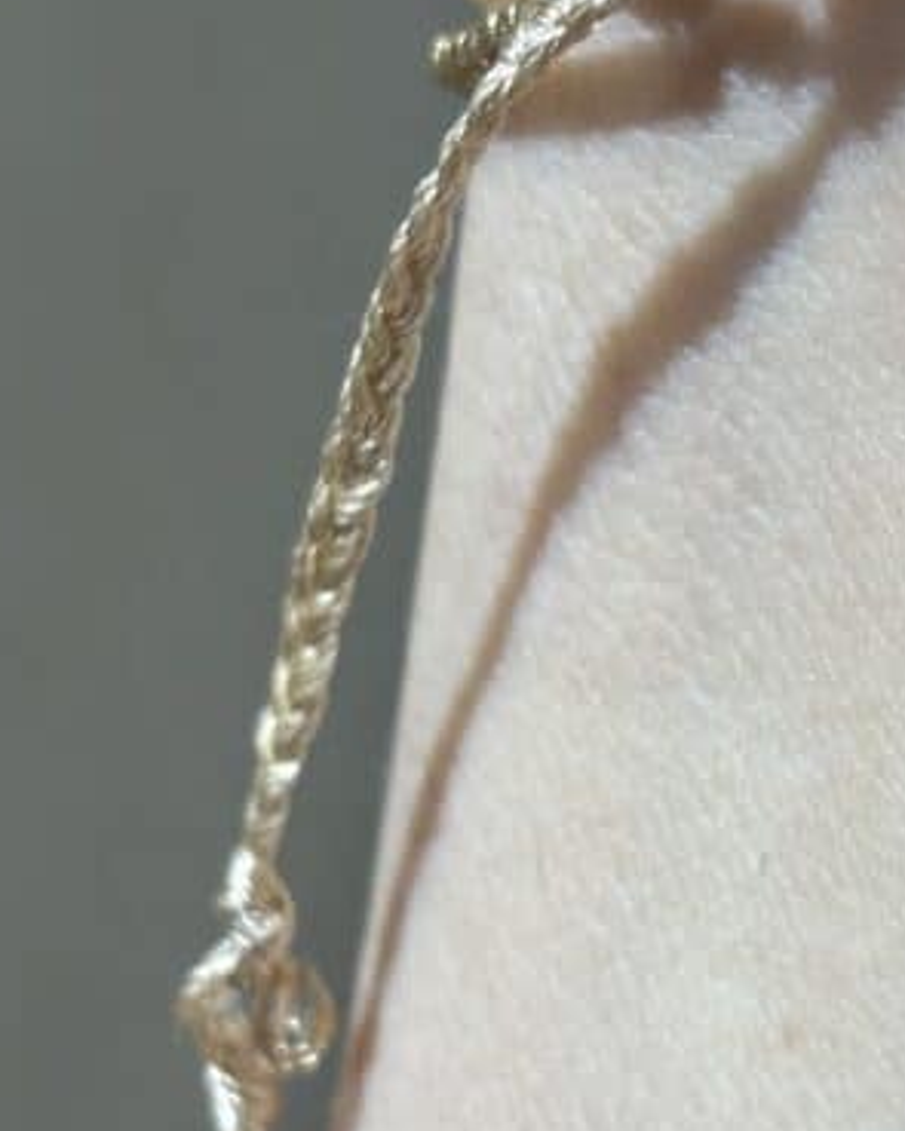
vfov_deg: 13.7
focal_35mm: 141
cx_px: 709
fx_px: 4723
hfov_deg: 10.9
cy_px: 509
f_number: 1.6
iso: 40
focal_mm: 5.96
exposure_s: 1/100
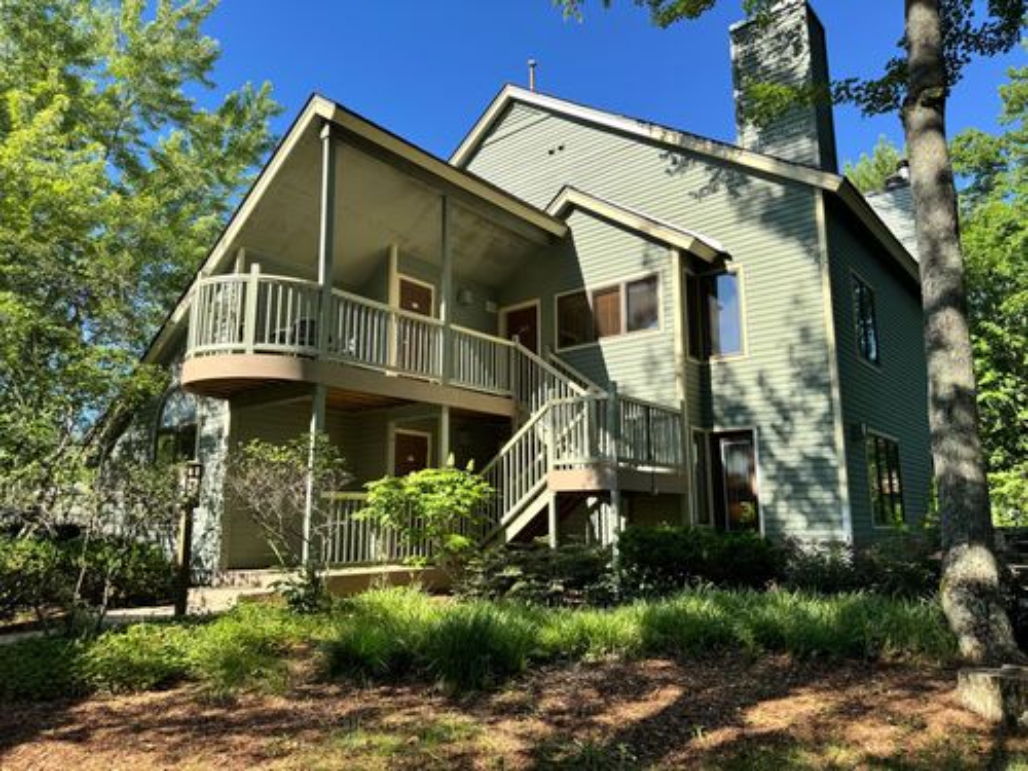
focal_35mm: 24
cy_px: 386
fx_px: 713
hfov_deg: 71.6
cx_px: 514
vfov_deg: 56.8
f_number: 1.78
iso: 80
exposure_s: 1/1637
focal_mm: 6.76
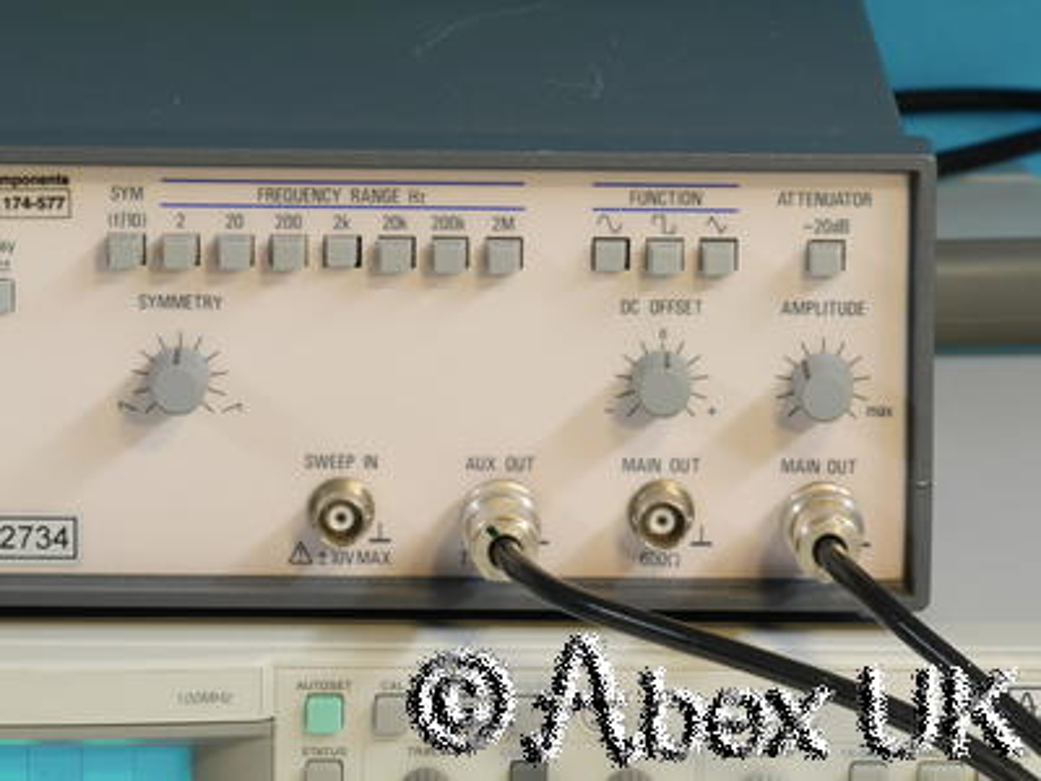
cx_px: 520
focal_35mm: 280
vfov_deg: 5.3
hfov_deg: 7.1
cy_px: 390
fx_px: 8420
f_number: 16
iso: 400
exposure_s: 1/1.3
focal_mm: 140
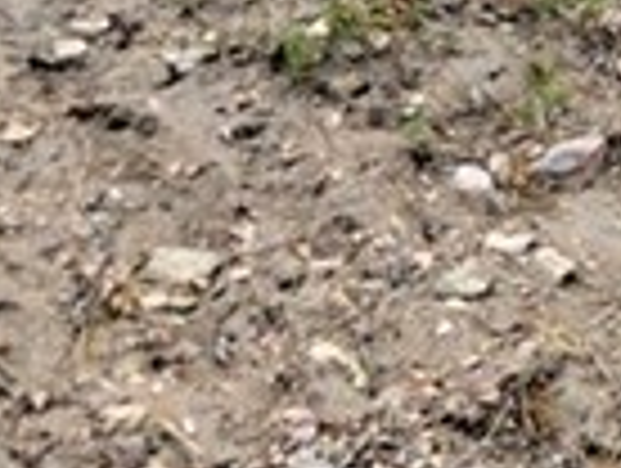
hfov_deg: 8.3
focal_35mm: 170
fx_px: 3055
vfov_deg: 7.7
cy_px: -920
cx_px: 2243
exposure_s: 1/298
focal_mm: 6.3
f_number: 1.7
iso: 12
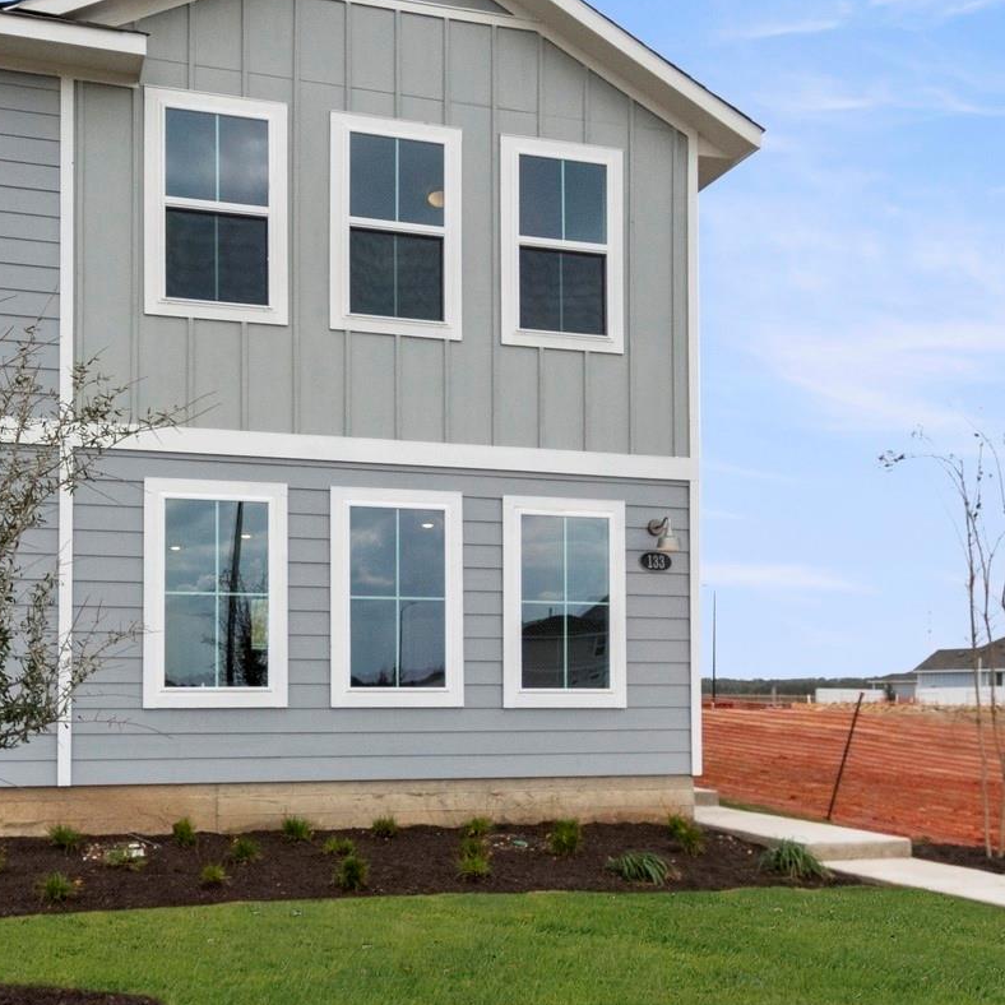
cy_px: 351
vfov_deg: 27.2
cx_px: 285
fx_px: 2069
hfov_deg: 27.0
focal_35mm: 63
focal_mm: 24
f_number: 8
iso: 400
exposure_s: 1/2000
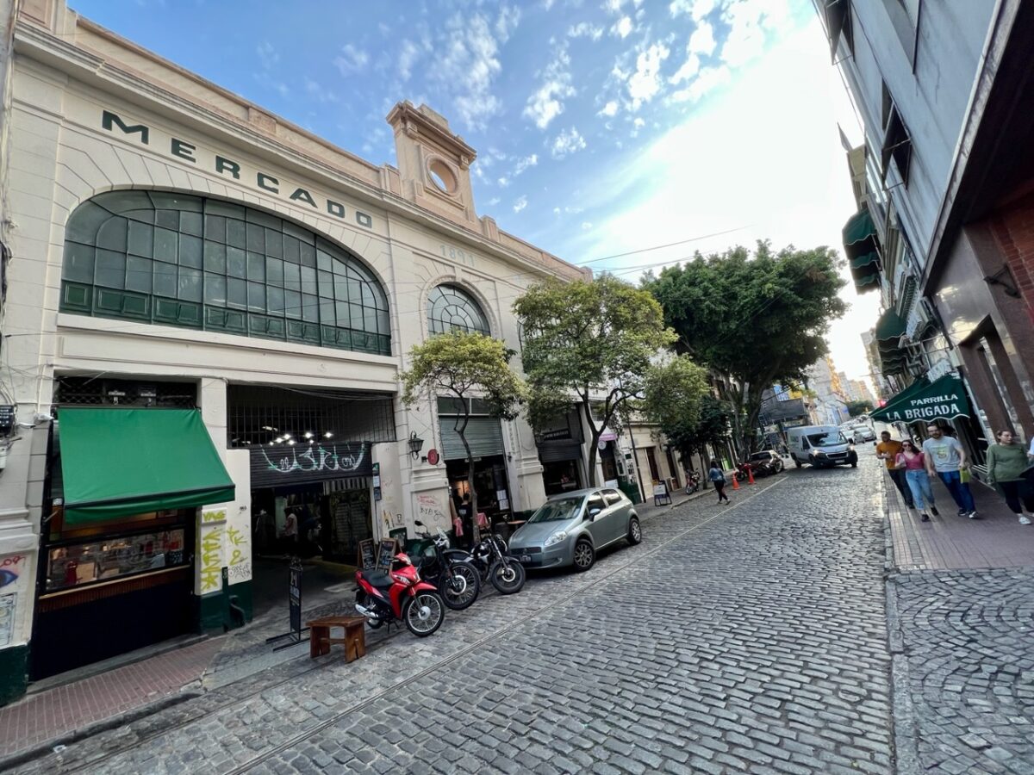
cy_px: 388
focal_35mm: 13
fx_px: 388
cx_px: 517
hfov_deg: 106.2
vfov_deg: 89.9
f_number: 1.8
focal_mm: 1.57
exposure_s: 1/107
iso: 32
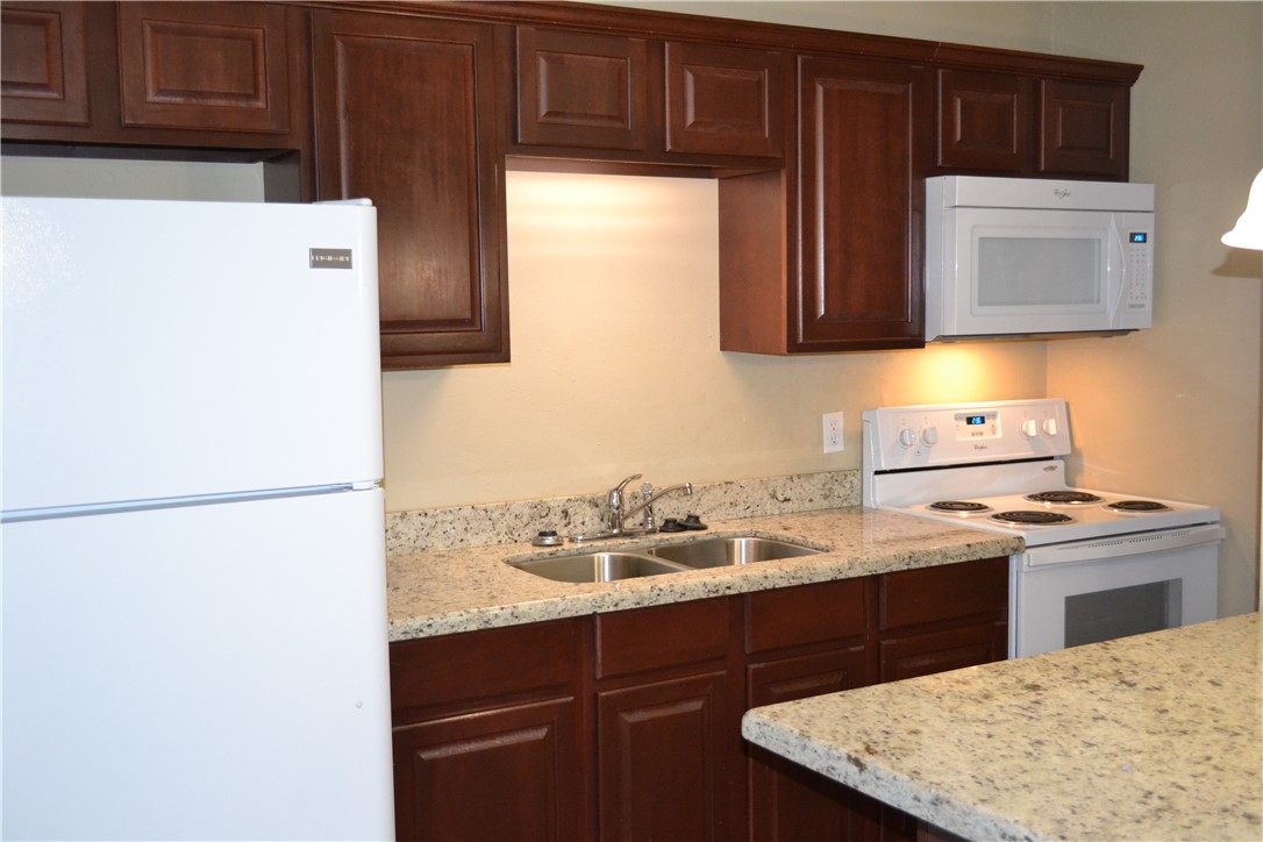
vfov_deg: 34.2
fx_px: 1368
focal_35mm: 39
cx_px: 632
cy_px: 421
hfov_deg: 49.6
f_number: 4.2
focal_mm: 26
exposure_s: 1/60
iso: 2000
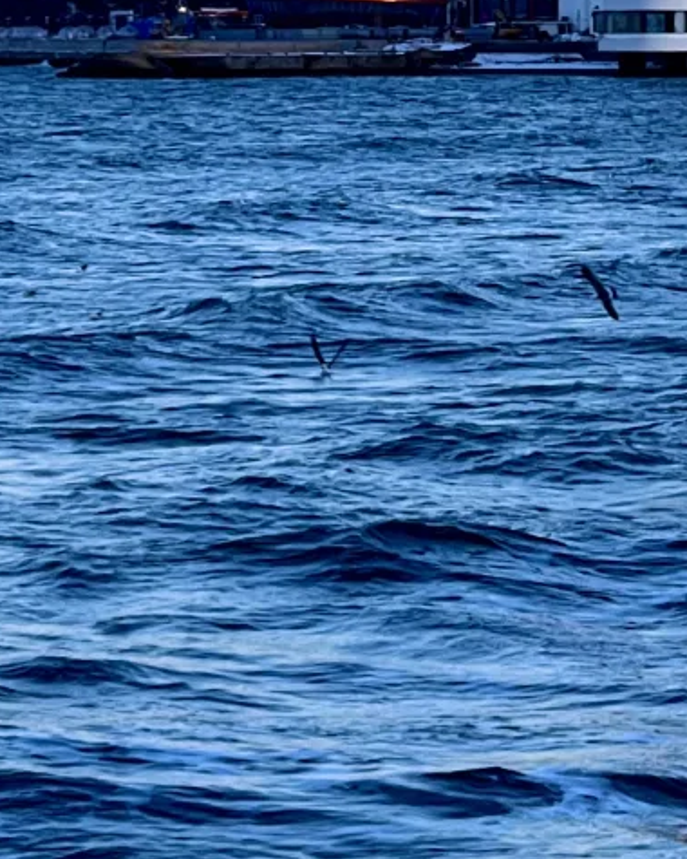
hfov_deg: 6.8
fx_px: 5795
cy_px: 472
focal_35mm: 228
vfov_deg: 8.5
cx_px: 212
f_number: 2.8
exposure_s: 1/121
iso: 25
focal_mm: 9
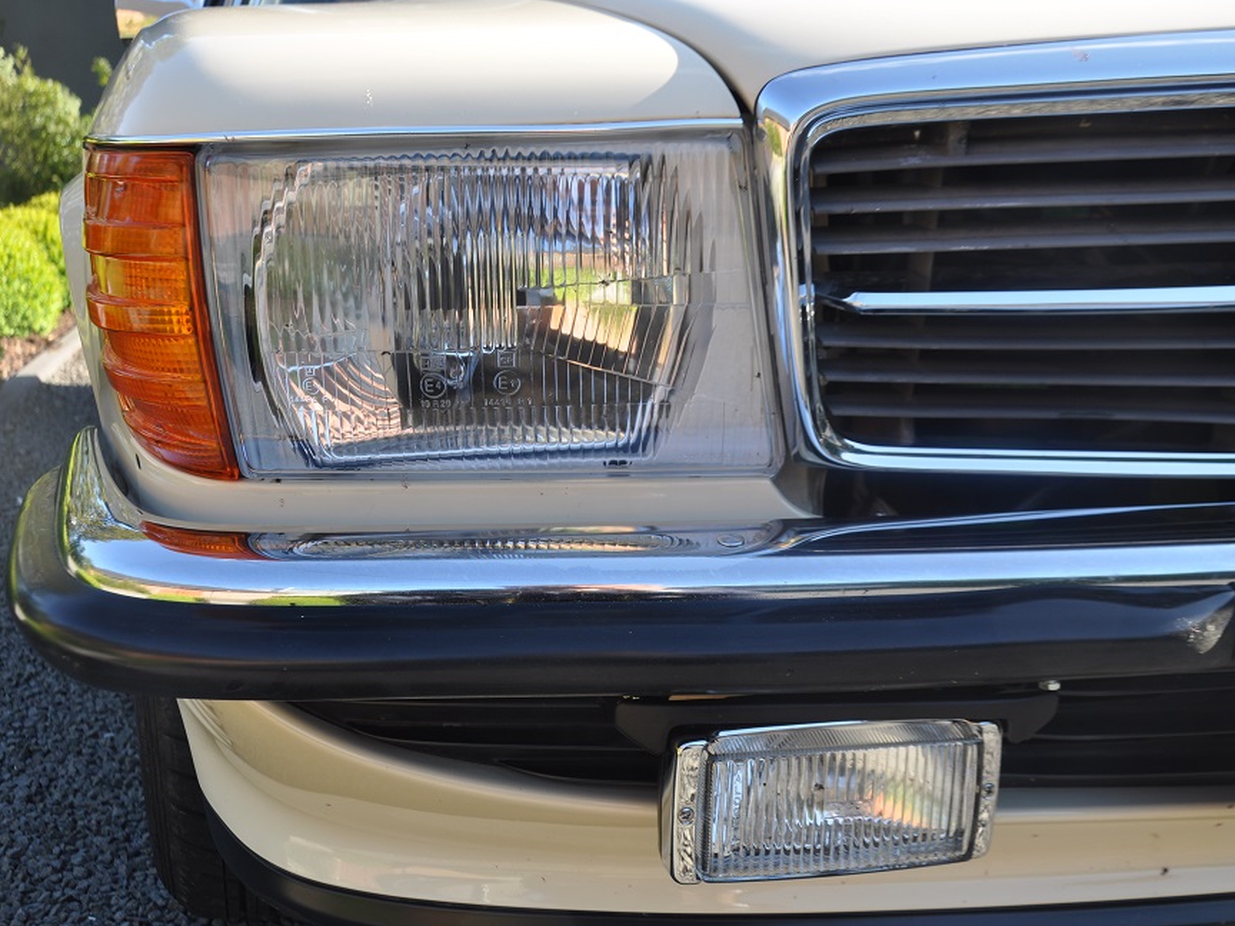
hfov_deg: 46.8
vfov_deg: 36.0
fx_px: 1427
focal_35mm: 40
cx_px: 597
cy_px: 467
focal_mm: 24
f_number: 6.3
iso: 200
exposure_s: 1/160
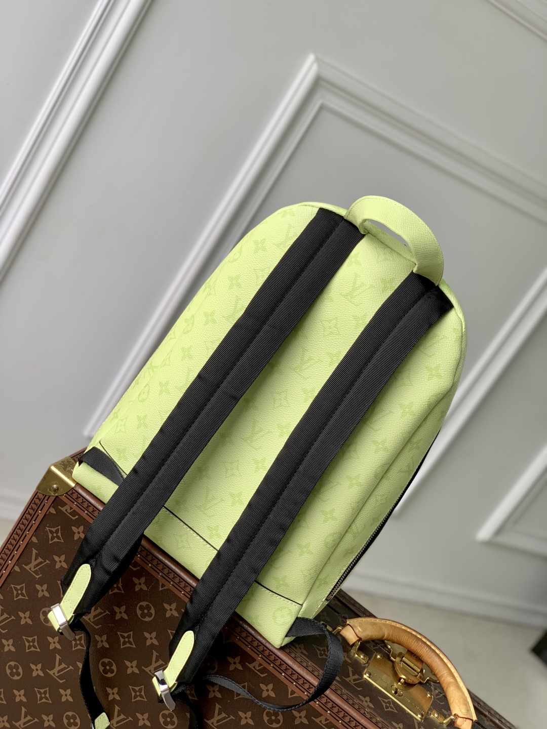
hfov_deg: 28.0
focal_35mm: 52
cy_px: 364
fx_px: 1096
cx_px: 274
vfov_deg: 36.8
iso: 16
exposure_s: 1/129
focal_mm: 6
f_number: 2.4
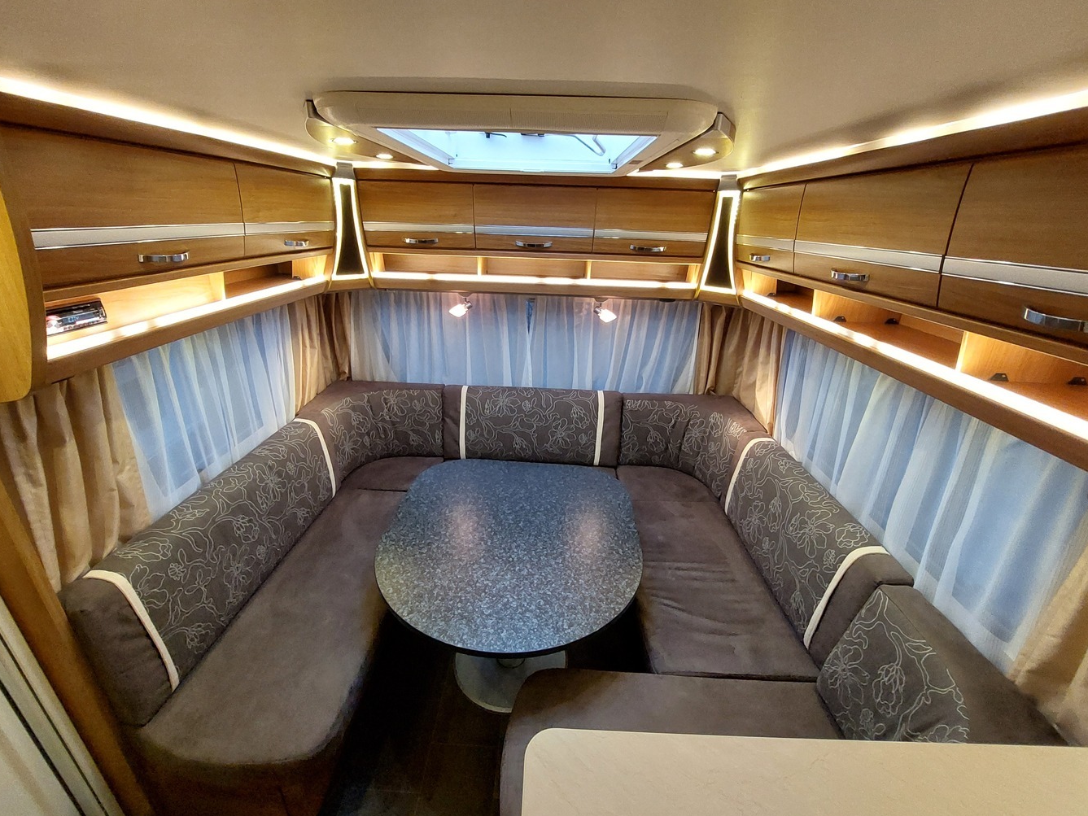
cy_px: 407
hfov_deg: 102.0
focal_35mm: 14
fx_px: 440
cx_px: 535
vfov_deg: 85.7
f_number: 2.2
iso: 400
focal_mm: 1.74
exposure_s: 1/25
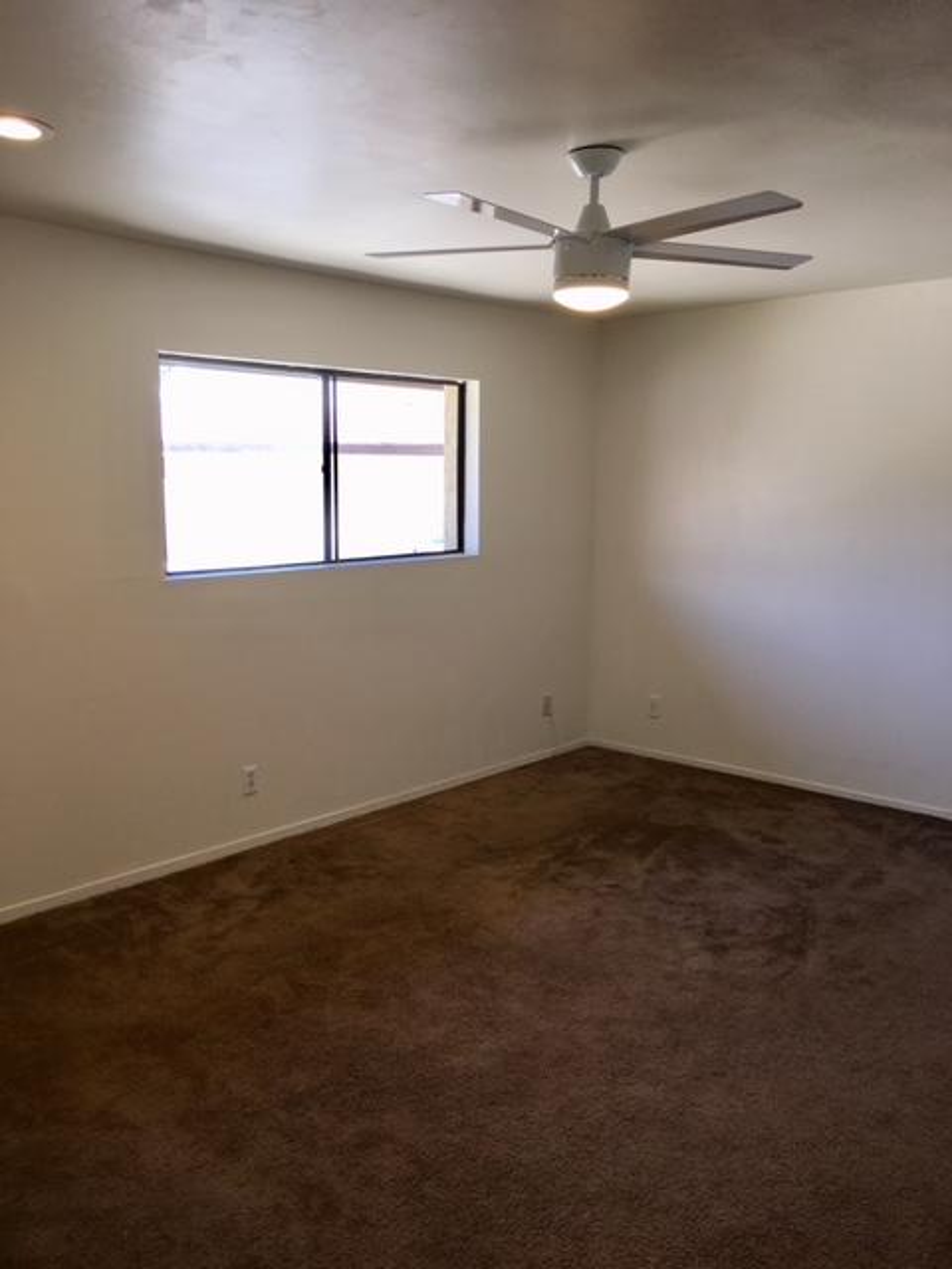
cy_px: 634
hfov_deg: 48.2
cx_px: 476
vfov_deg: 61.7
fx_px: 1063
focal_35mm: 29
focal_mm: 4.15
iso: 25
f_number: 2.2
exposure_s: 1/60
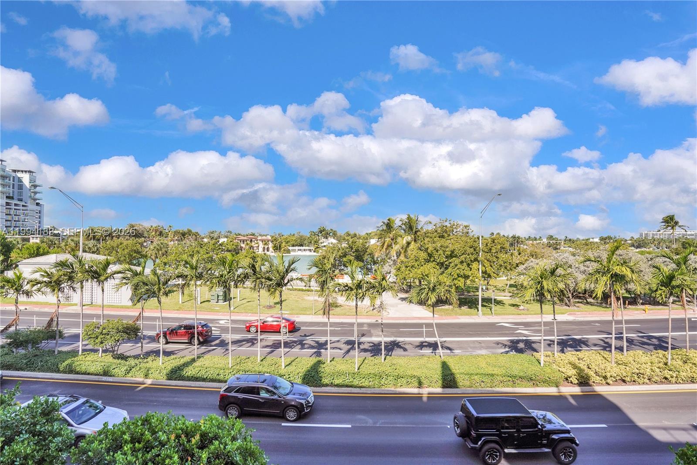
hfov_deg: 96.7
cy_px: 232
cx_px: 348
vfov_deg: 73.7
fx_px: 310
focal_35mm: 16
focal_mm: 16
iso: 320
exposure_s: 1/320
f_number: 8
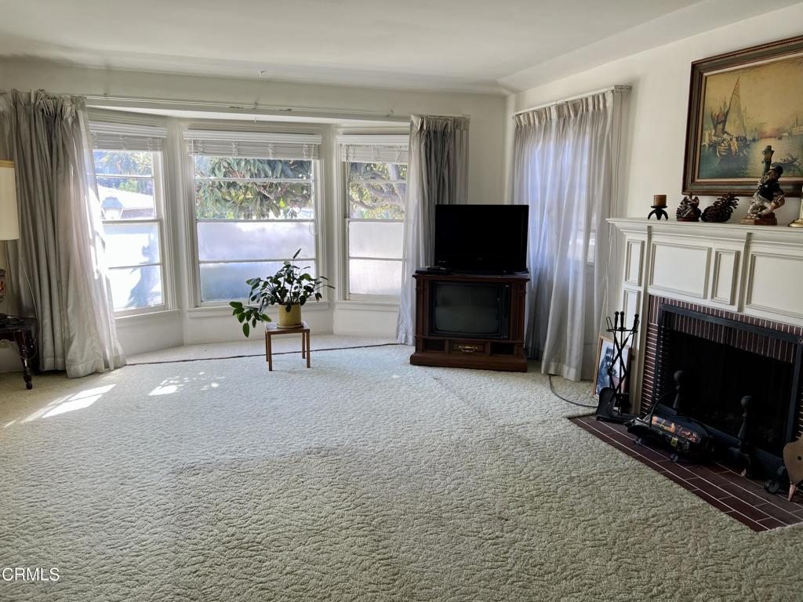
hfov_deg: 67.3
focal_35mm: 26
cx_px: 402
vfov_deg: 53.1
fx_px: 603
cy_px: 301
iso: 32
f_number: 1.5
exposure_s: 1/143
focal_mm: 5.7
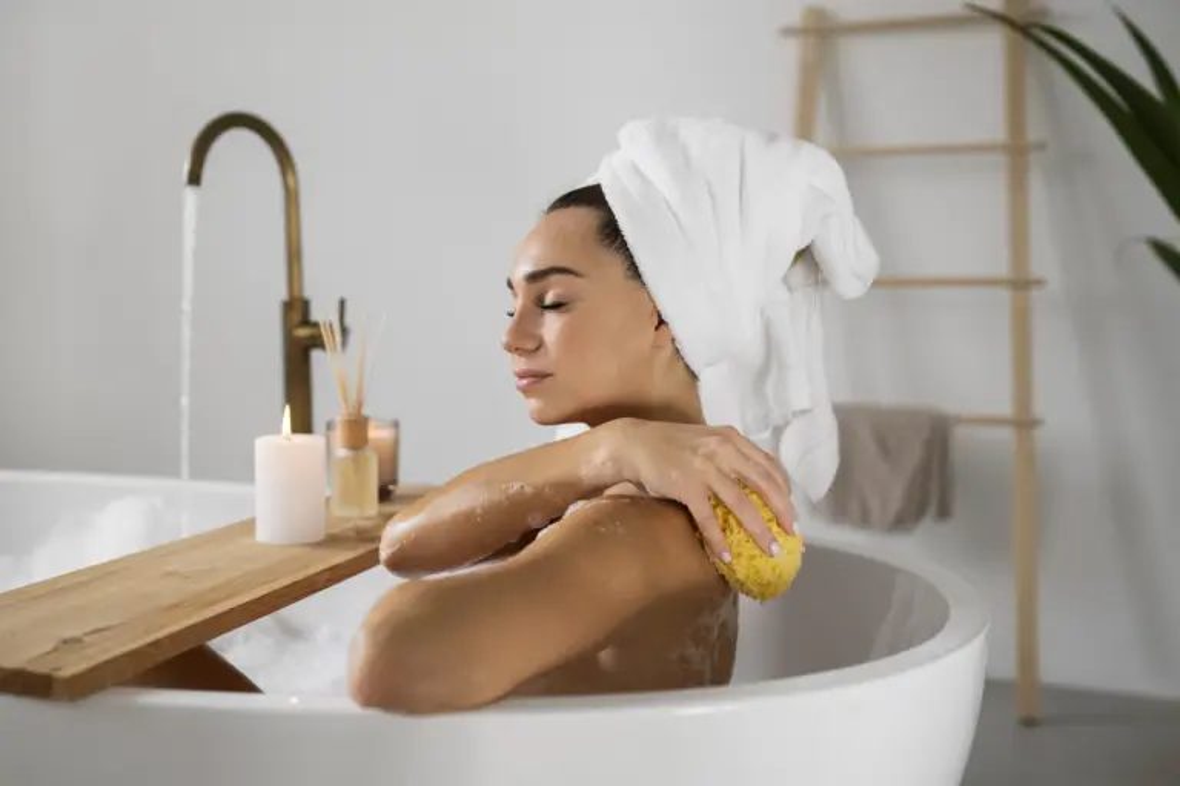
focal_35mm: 35
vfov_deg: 37.9
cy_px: 393
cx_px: 590
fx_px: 1147
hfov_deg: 54.4
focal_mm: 35
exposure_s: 1/640
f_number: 2
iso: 200
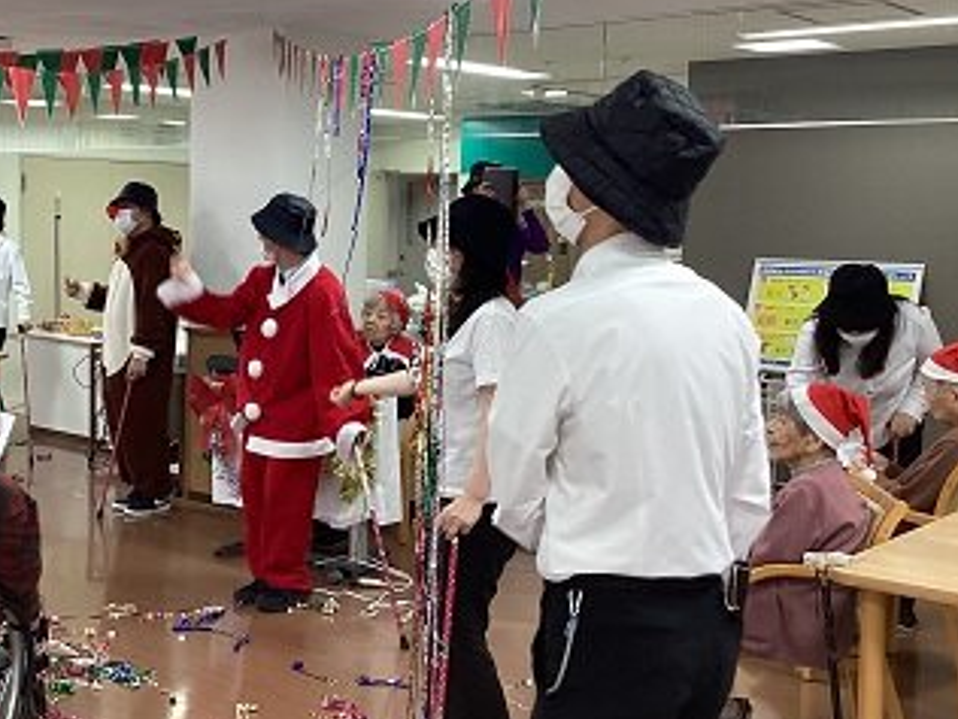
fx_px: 1356
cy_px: 290
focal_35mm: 49
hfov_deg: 37.9
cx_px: 236
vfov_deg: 29.6
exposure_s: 1/60
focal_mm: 3.3
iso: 80
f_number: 2.4
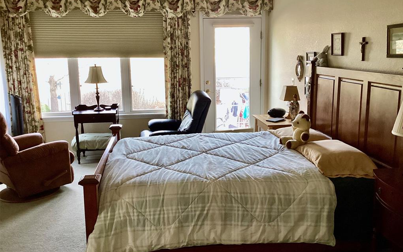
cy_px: 112
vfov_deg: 38.3
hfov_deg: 58.1
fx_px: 362
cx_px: 202
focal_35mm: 33
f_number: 2.4
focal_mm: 3.3
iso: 125
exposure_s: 1/60
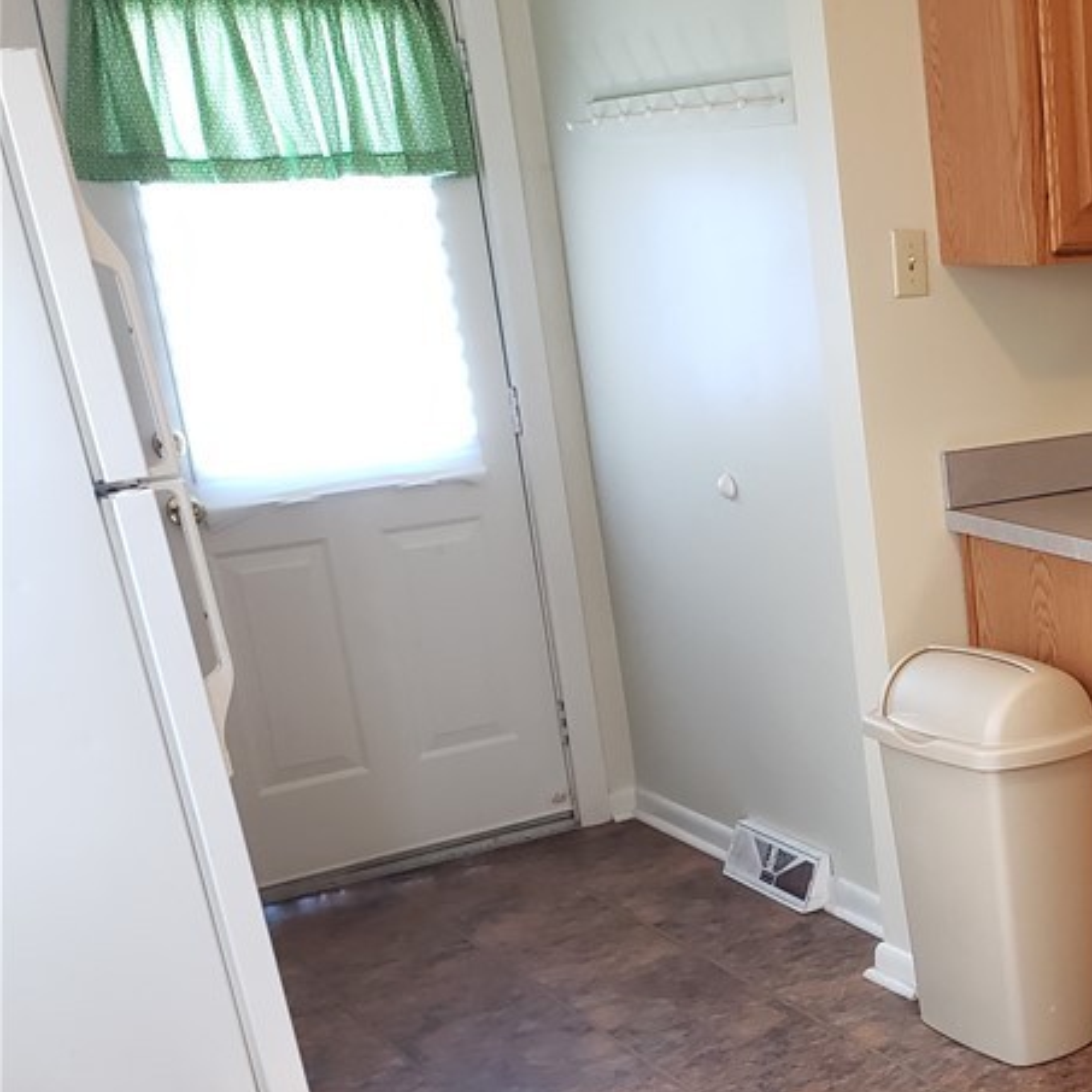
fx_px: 1856
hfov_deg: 29.3
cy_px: 769
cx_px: 1232
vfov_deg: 32.4
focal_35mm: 52
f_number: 2.4
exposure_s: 1/60
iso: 320
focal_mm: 4.3
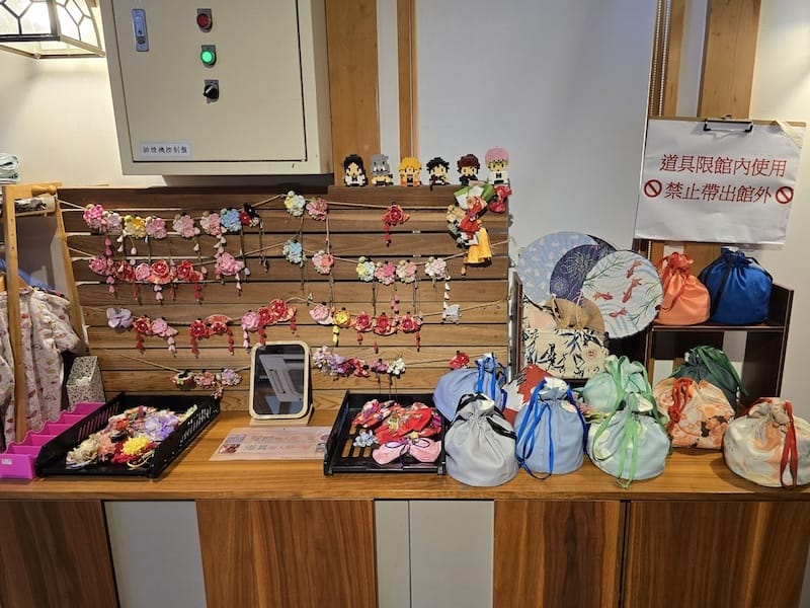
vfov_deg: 58.9
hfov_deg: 73.9
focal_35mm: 23
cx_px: 405
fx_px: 538
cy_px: 304
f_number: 1.7
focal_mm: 6.3
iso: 200
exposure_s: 1/120
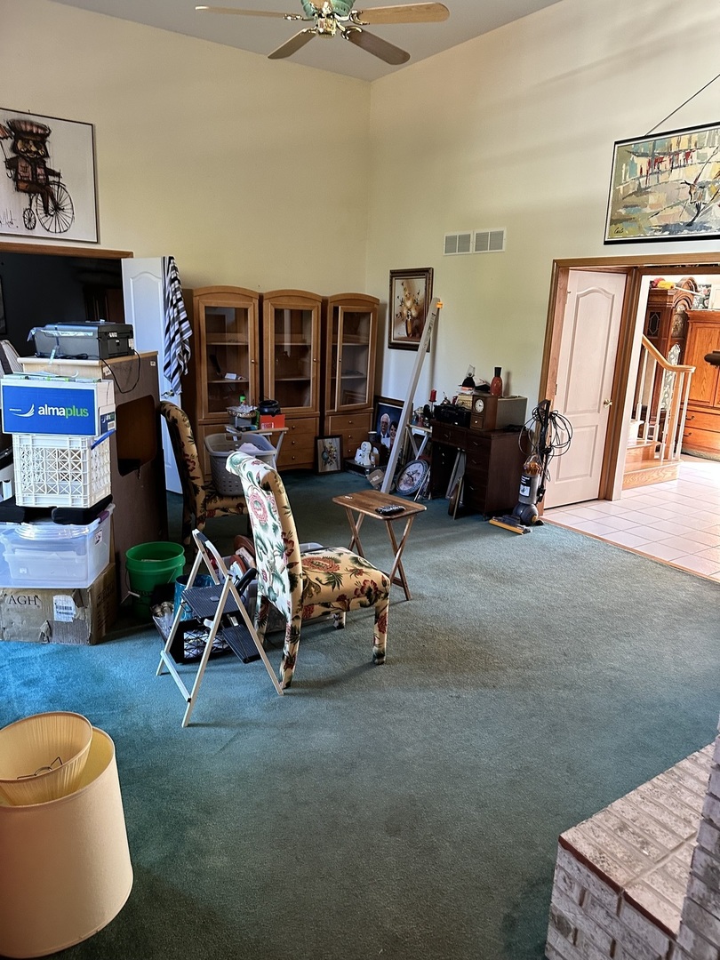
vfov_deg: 71.6
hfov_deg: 56.8
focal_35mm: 24
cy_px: 480
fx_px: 666
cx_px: 360
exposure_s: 1/60
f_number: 1.78
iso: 400
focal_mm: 6.86
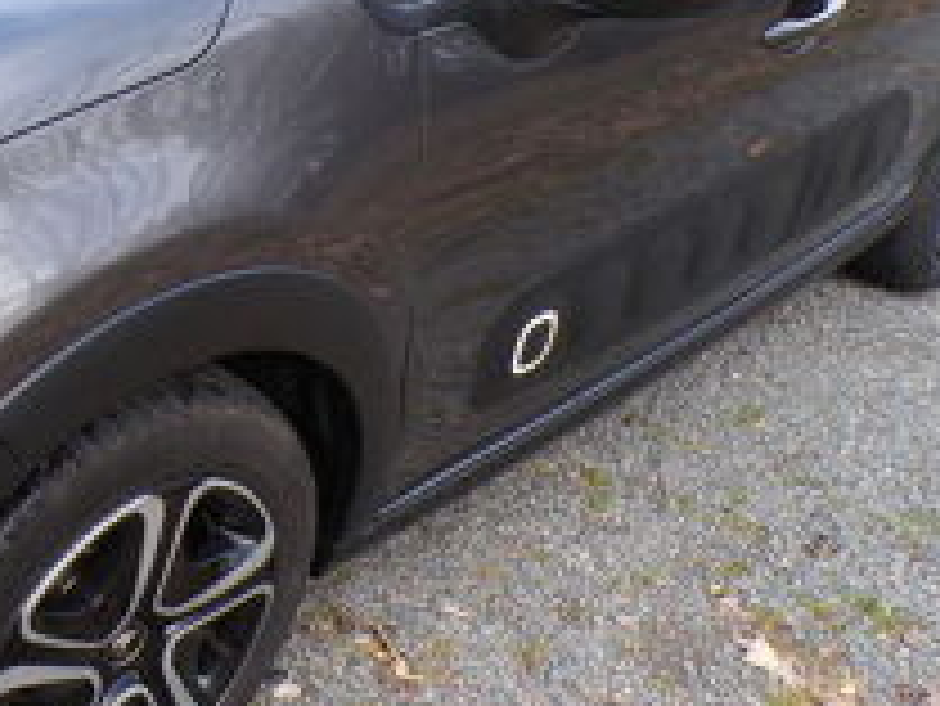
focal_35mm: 55
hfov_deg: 32.6
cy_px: 216
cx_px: 45
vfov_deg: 26.4
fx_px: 1494
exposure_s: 1/110
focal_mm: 4.3
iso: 100
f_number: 4.4
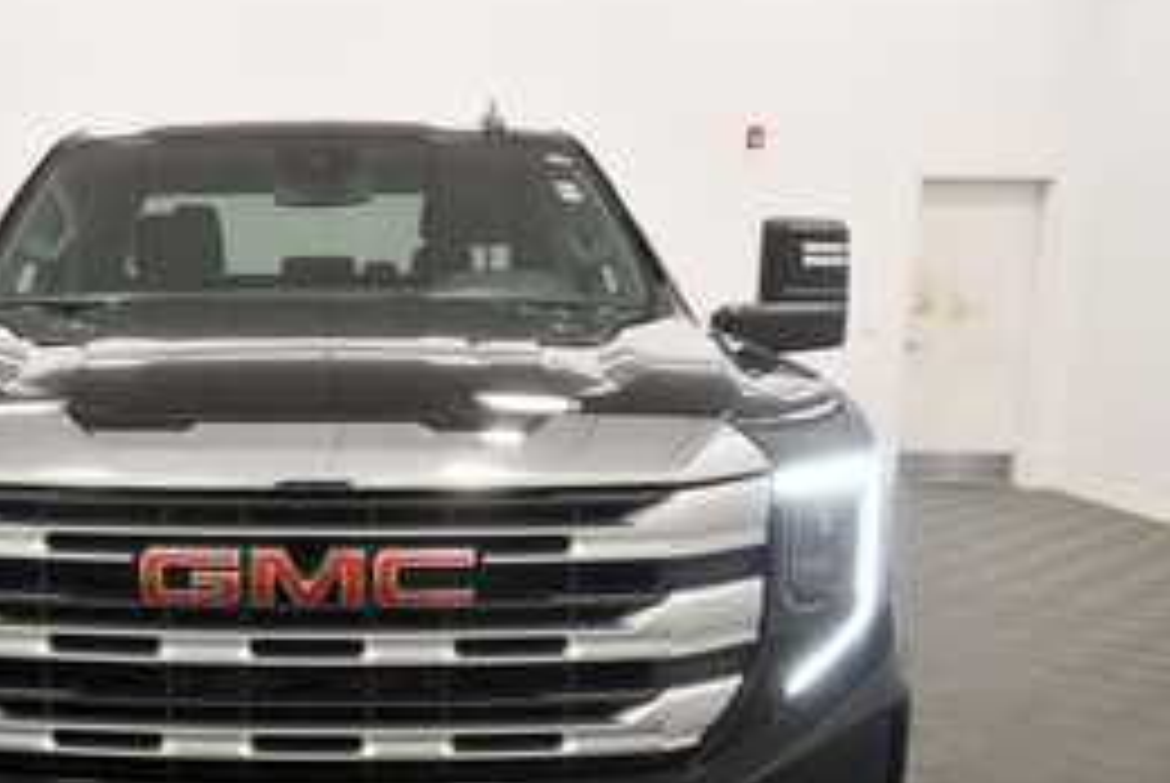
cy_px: 569
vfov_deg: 30.8
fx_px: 1399
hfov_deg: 44.1
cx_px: 310
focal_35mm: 43
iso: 800
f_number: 5.6
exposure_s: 1/125
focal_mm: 19
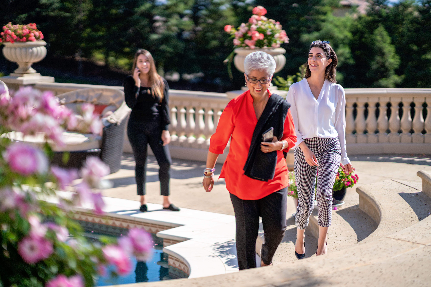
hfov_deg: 23.9
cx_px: 216
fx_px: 1018
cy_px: 144
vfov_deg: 16.1
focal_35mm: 85
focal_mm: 85
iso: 100
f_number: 1.4
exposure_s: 1/5000
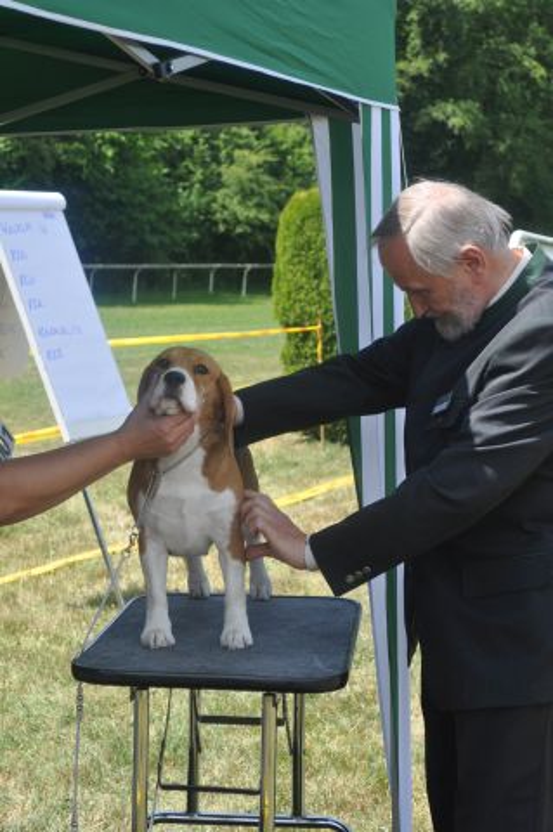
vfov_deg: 24.6
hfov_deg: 16.5
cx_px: 276
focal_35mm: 82
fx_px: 1905
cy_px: 416
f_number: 8
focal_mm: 55
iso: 200
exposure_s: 1/250
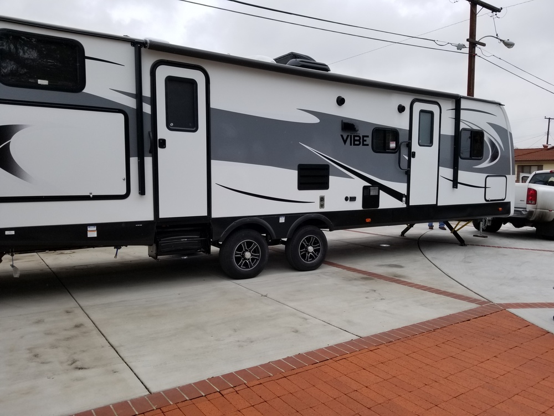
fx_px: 416
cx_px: 277
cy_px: 208
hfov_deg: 67.3
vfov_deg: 53.1
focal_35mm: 26
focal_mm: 4.3
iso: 50
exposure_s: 1/1228
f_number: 1.7
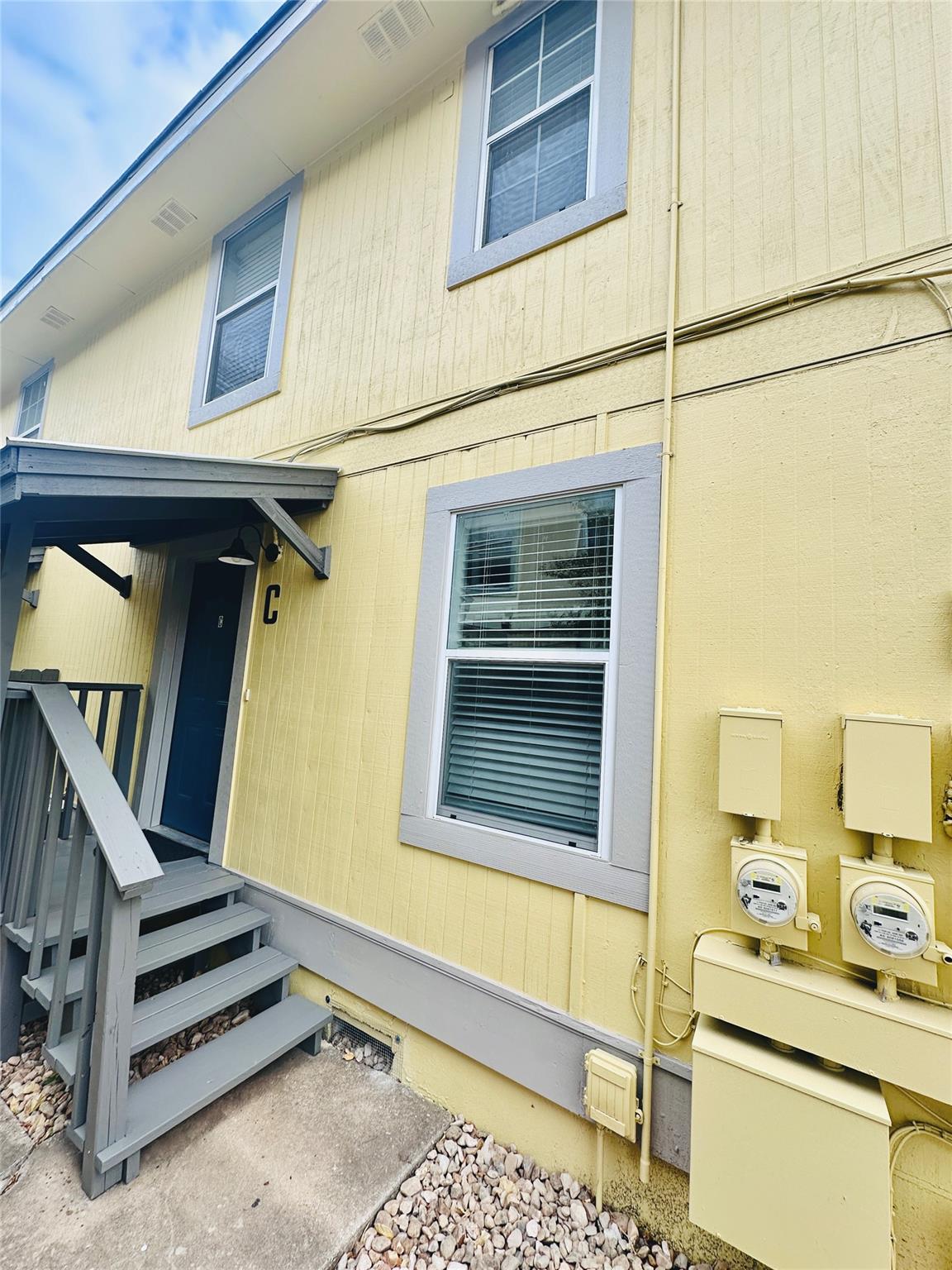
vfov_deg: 102.1
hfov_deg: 85.7
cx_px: 476
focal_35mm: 14
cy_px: 635
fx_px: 513
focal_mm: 2.22
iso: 40
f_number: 2.2
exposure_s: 1/335
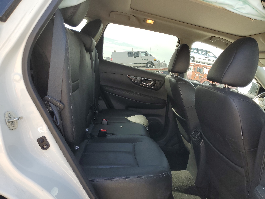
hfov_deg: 67.3
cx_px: 132
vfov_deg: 53.1
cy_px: 100
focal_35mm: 26
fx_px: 199
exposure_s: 1/435
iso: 50
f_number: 1.5
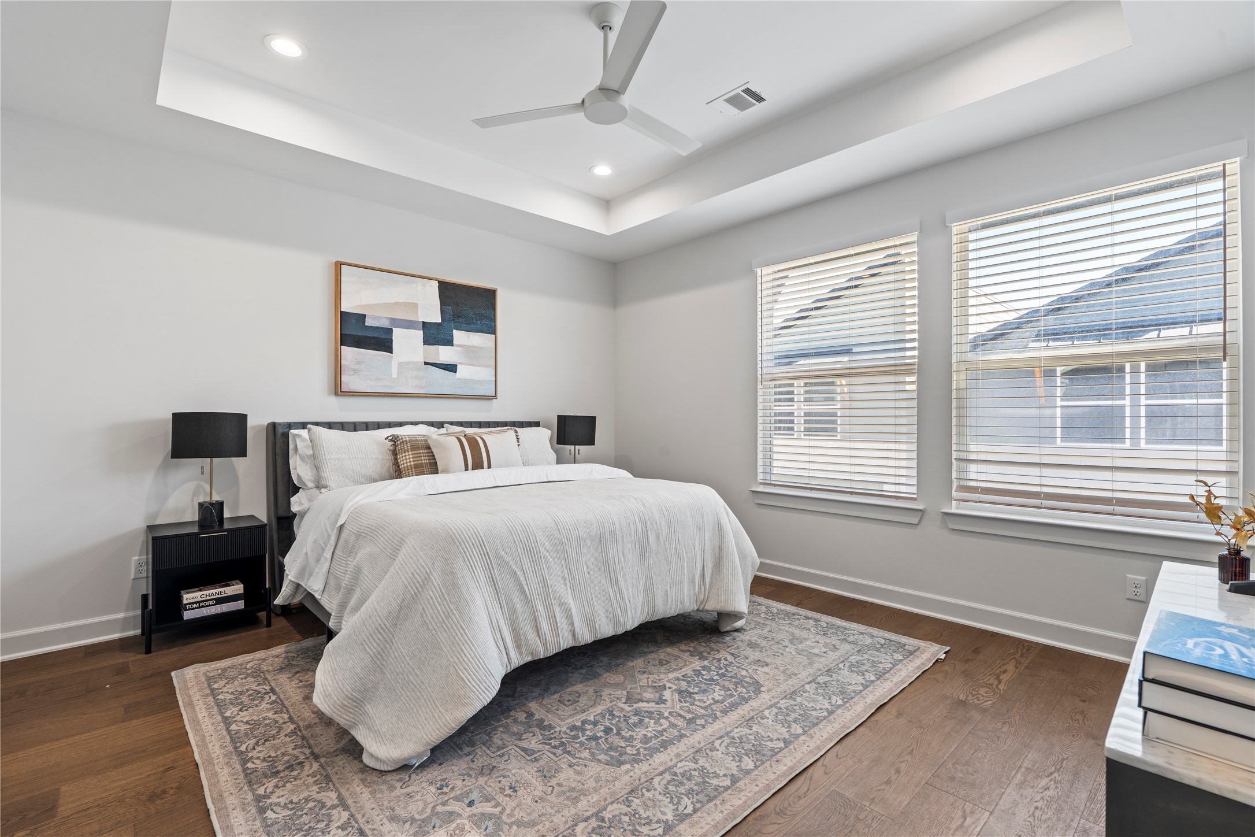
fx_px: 558
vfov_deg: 73.7
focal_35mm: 16
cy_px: 418
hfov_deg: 96.7
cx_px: 628
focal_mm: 16
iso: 200
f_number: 9
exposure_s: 1/1.25
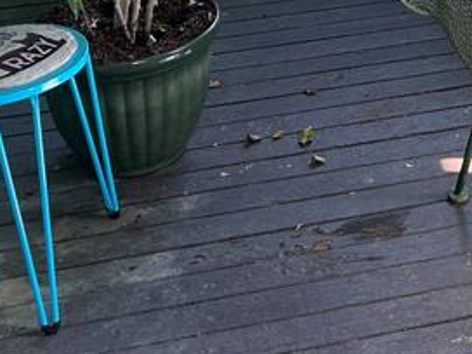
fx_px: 1336
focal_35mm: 98
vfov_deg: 13.7
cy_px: -246
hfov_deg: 19.0
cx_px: 557
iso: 50
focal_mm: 5.7
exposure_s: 1/121
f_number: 1.5
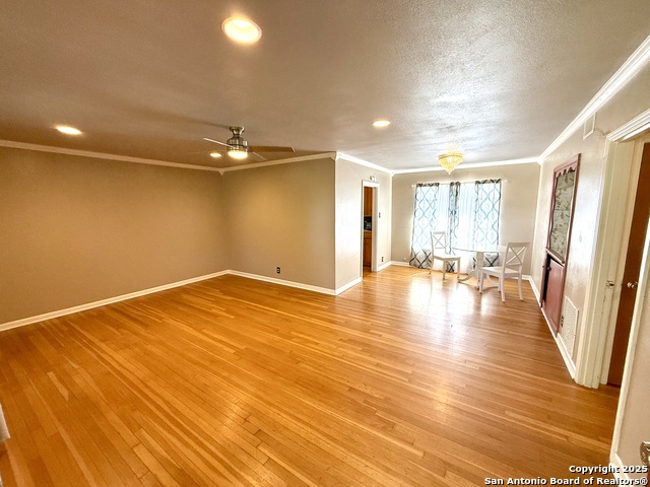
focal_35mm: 14
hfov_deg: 102.1
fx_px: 263
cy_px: 244
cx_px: 325
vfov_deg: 85.7
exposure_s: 1/120
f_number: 2.2
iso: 200
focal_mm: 2.22
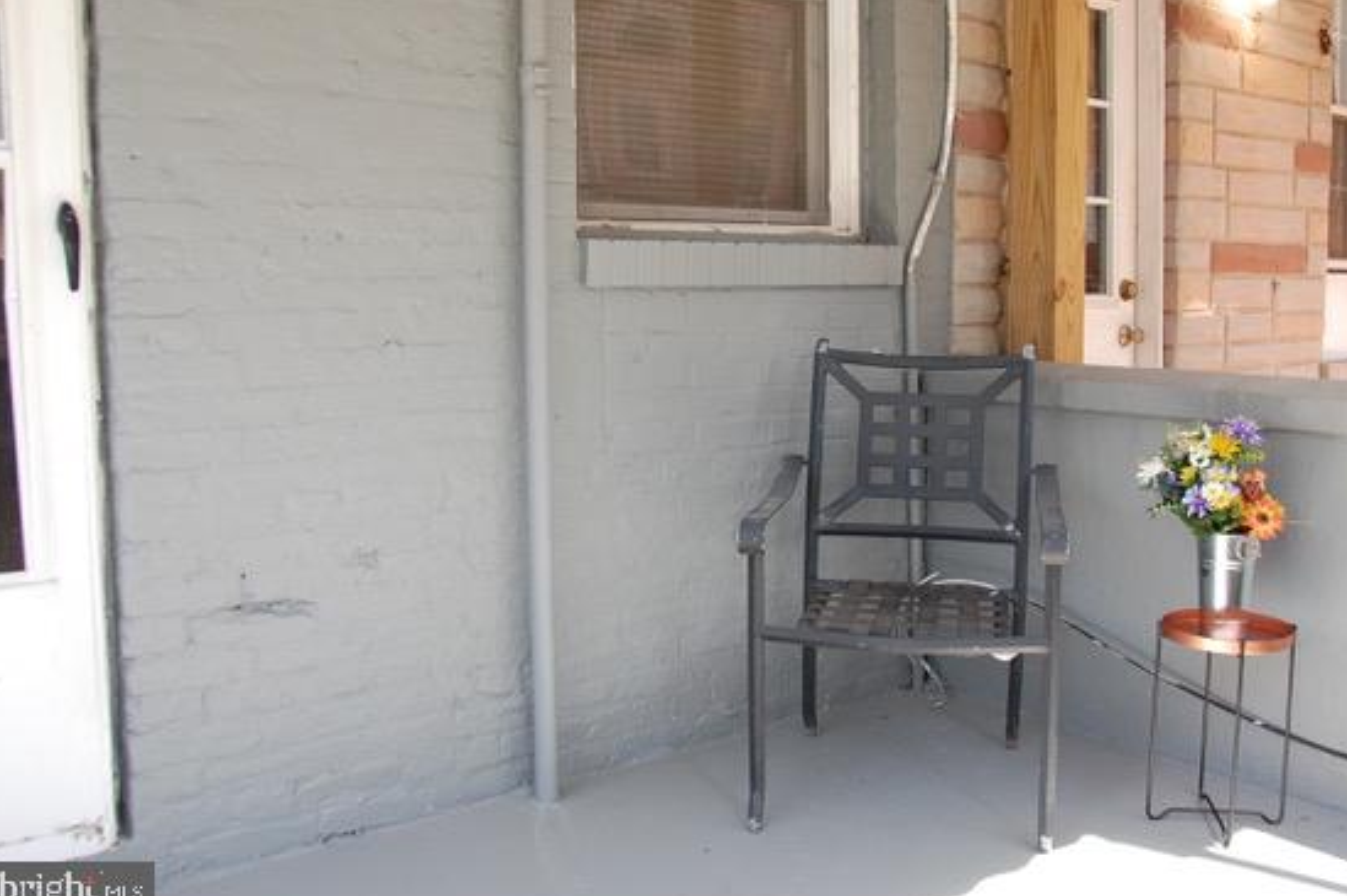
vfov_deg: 37.7
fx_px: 1308
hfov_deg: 54.3
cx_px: 770
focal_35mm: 35
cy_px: 395
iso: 360
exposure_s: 1/125
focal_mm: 20
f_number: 5.6
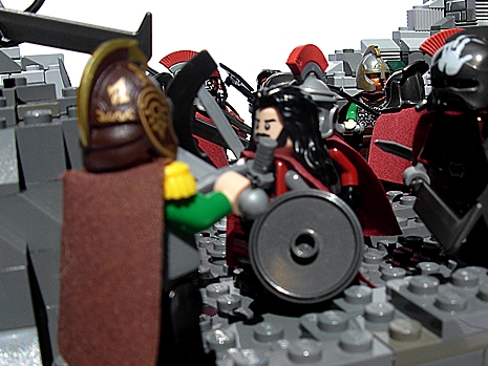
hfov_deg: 38.8
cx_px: 276
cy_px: 218
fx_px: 691
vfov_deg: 29.6
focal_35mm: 49
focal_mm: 6.3
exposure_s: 1/861
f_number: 4.9
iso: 79
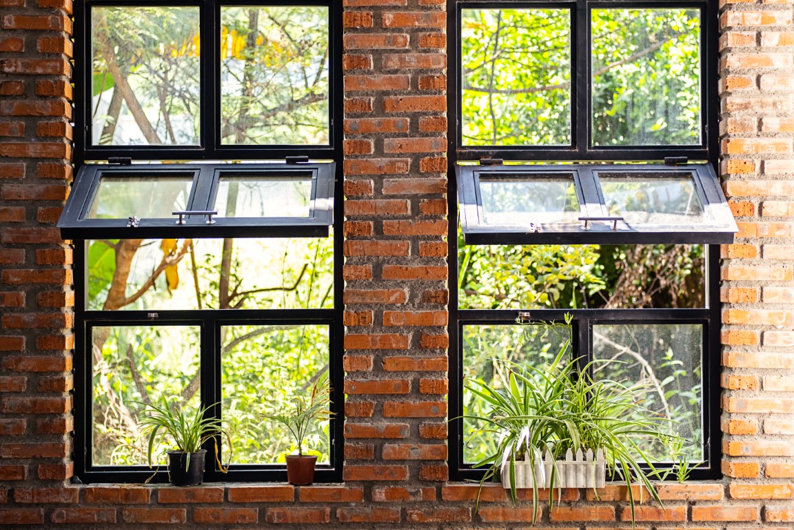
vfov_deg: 18.2
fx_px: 1654
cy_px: 265
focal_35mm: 75
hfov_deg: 27.0
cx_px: 397
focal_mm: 50
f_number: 2.8
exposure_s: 1/125
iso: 160
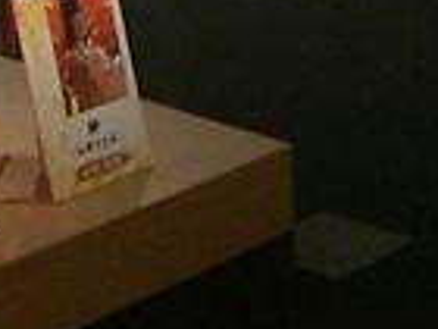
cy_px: -246
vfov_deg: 10.2
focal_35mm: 138
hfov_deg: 14.2
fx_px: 1746
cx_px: 343
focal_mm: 6.2
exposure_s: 1/60
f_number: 2.7
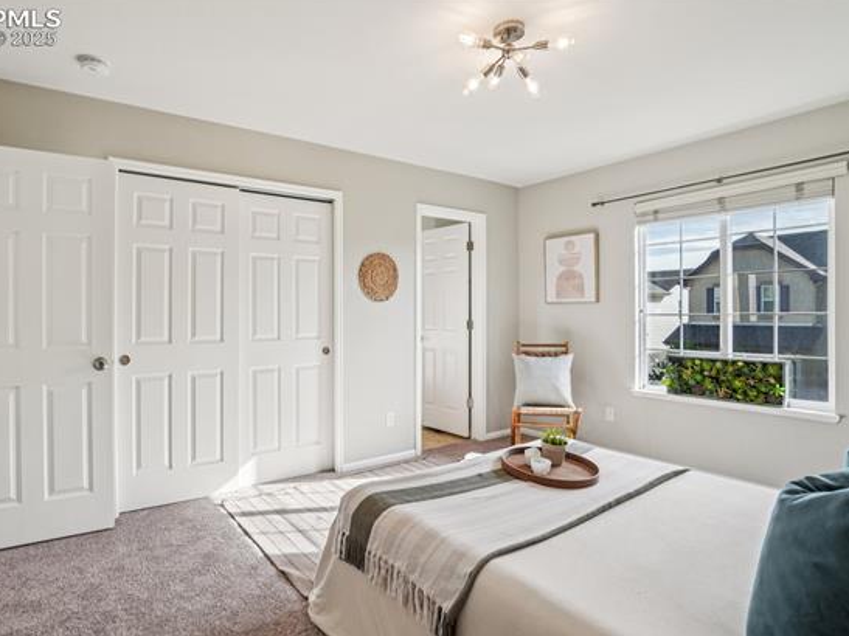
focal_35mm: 19
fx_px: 455
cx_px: 363
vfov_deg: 69.9
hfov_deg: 85.5
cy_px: 323
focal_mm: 11
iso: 400
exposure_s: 1/100
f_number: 8
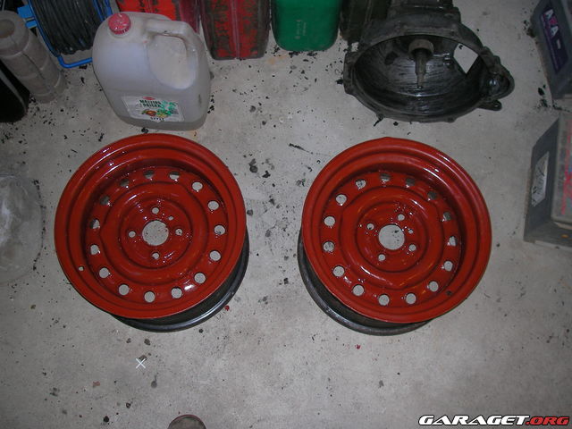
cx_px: 286
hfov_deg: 49.0
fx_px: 628
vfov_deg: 37.7
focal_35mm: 38
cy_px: 214
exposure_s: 1/30
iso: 50
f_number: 3.3
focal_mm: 6.3
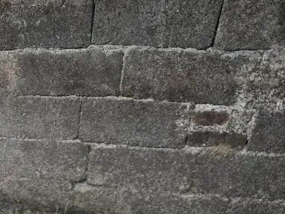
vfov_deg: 23.3
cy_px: 234
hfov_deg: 28.9
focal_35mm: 59
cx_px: -46
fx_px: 485
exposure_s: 1/182
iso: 250
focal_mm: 5.4
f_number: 1.8
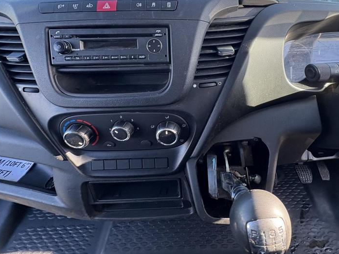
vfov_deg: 70.3
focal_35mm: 18
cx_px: 204
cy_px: 93
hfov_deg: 86.6
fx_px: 176
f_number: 2.2
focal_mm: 2.22
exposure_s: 1/99
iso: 100
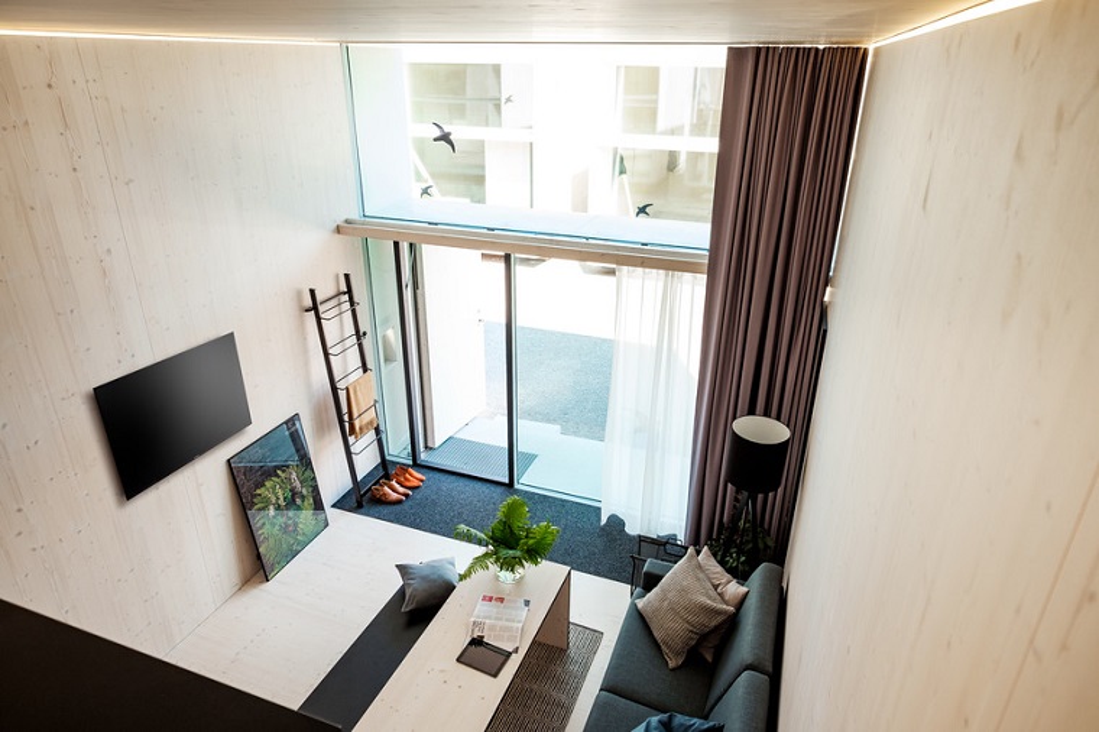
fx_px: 641
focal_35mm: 21
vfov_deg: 59.4
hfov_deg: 81.2
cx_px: 550
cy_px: 366
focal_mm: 14
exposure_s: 1/75
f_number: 4
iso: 400
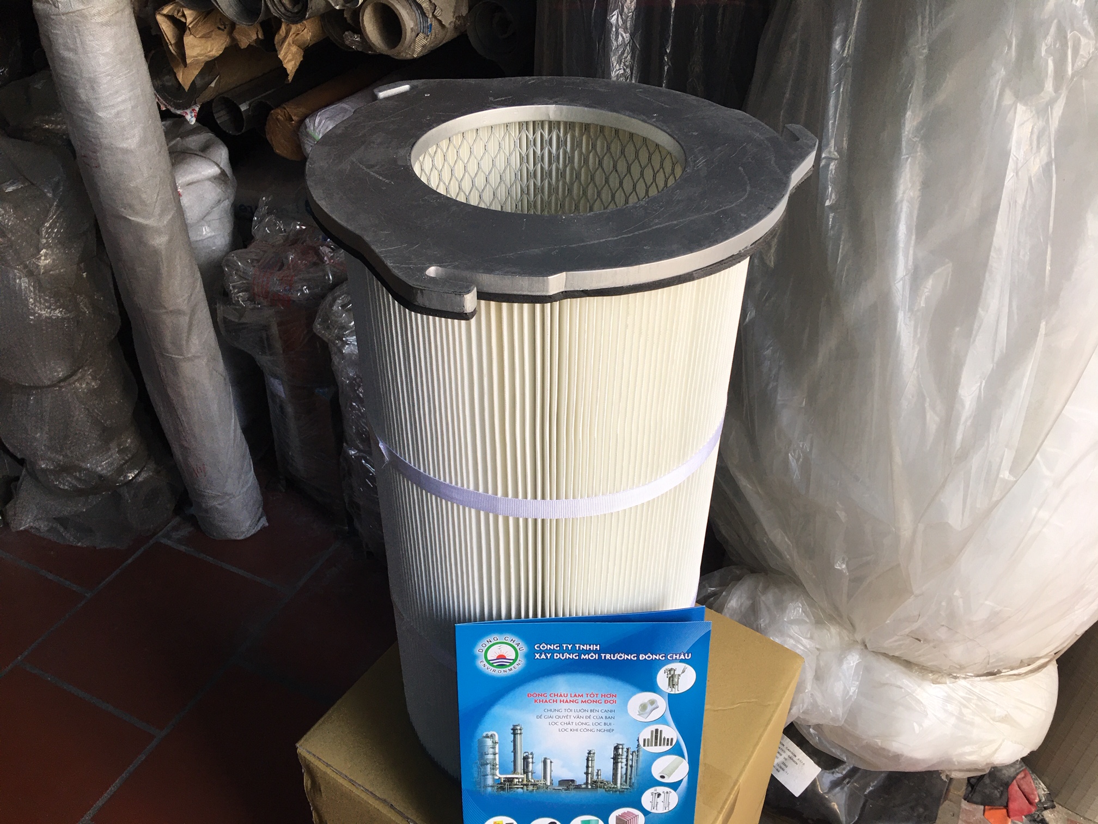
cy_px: 412
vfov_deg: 48.2
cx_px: 549
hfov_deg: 61.7
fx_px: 920
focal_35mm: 29
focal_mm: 4.15
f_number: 2.2
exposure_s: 1/33
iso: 25
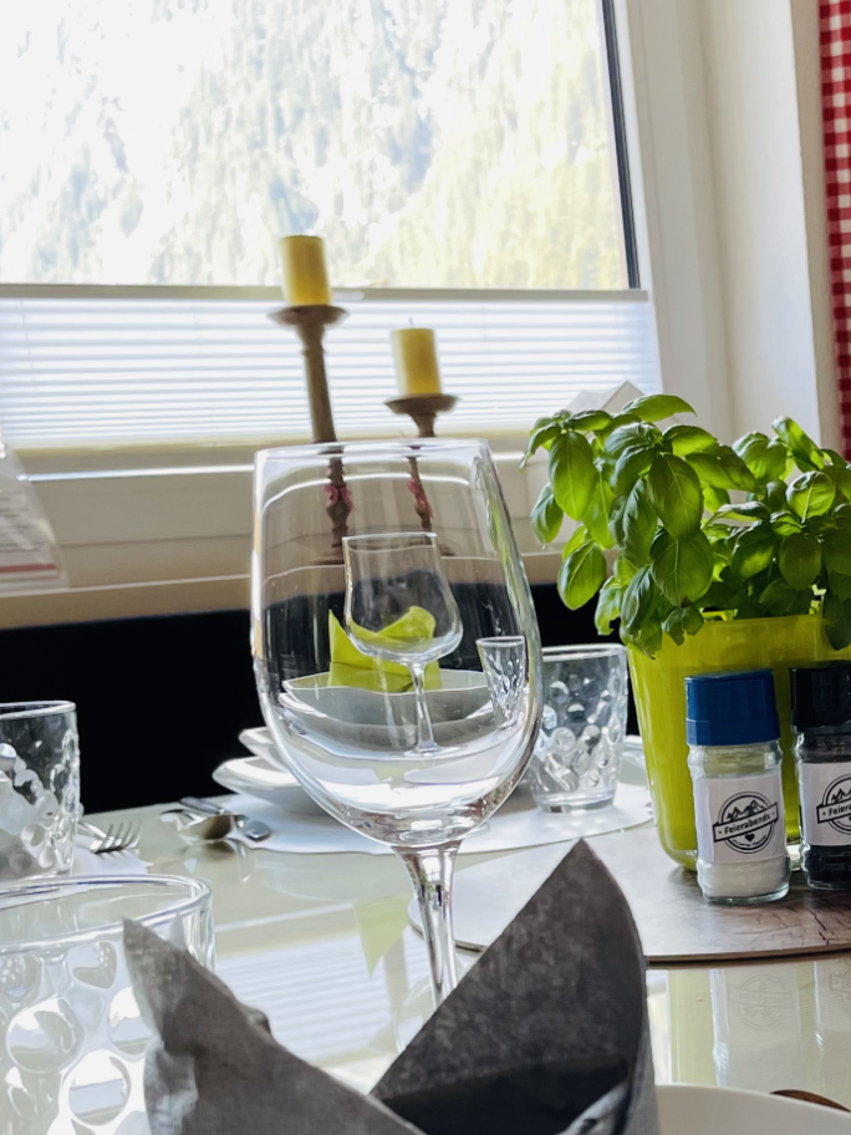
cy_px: 1004
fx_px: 1868
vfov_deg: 32.3
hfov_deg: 24.6
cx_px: 820
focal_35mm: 57
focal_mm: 4.2
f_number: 1.6
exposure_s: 1/121
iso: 125
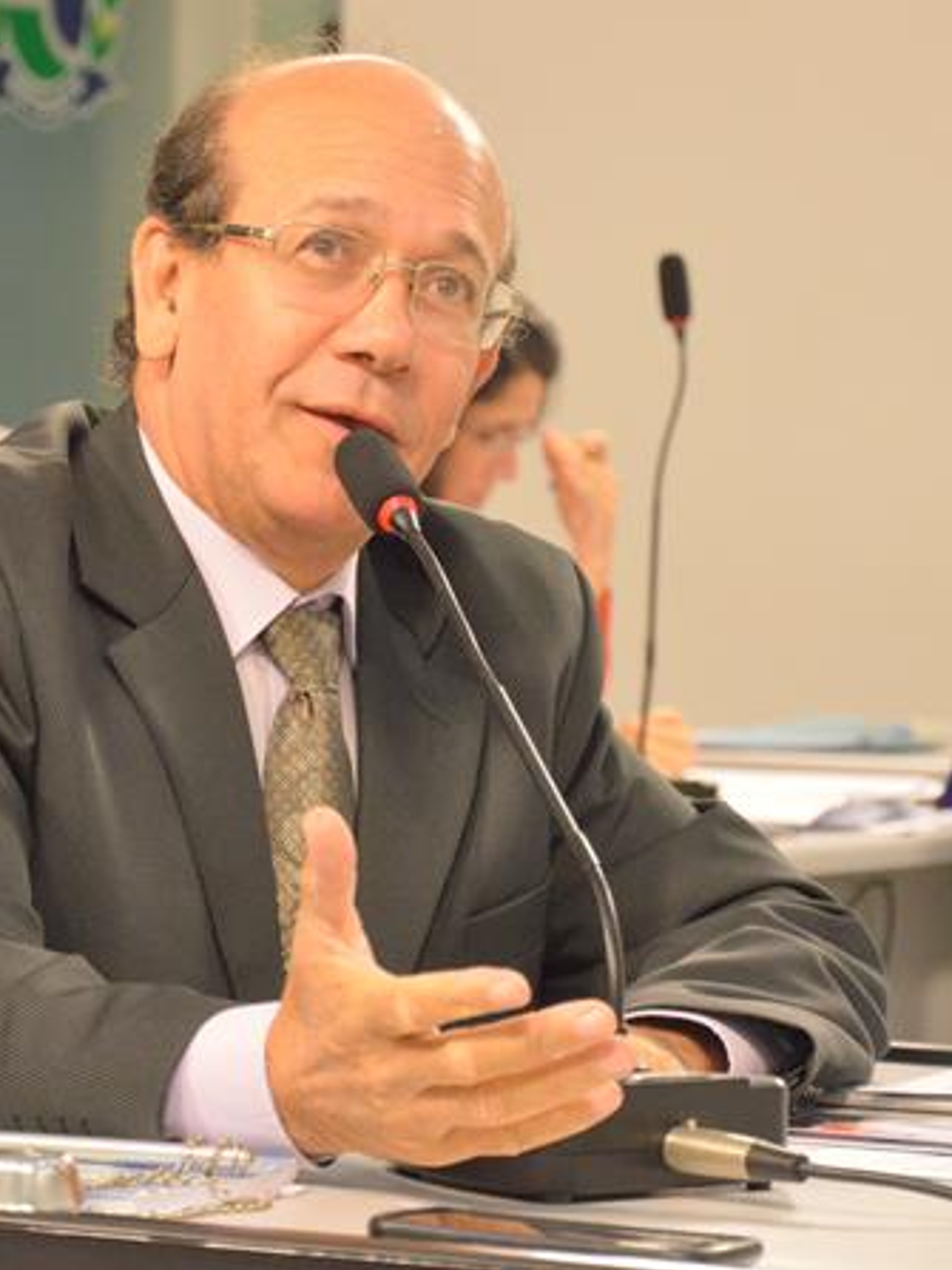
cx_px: 371
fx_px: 6007
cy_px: 636
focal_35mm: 164
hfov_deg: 9.1
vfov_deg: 12.1
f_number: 5.3
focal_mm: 75
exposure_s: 1/125
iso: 2500
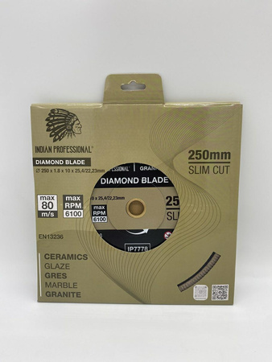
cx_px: 136
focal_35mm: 26
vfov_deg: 67.3
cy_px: 181
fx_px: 272
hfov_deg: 53.1
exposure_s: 1/402
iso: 32
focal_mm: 4.25
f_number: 1.8
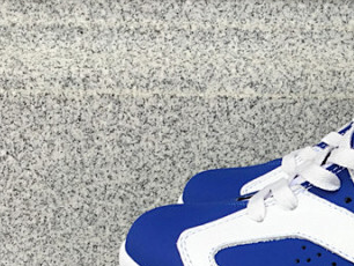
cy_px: 276
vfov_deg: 17.7
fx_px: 829
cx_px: 421
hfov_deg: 22.3
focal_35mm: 81
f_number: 2.4
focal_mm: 3.3
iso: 25
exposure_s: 1/124
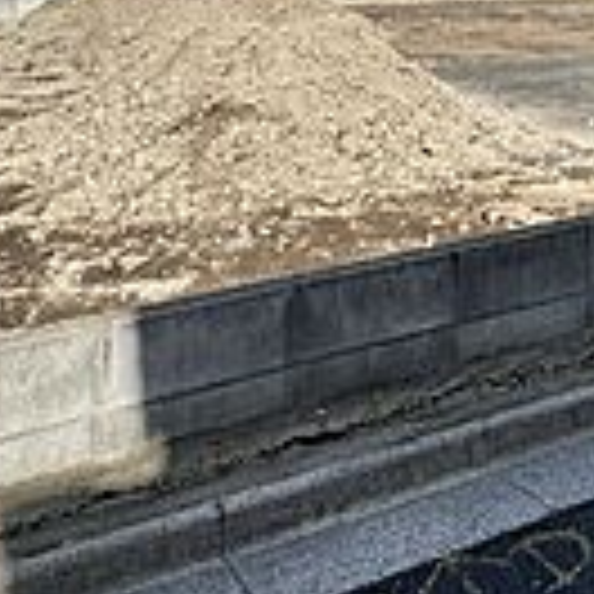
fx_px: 1126
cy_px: -173
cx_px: 824
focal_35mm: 58
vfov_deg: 25.5
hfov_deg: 24.7
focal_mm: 2.22
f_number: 2.2
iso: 50
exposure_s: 1/2874
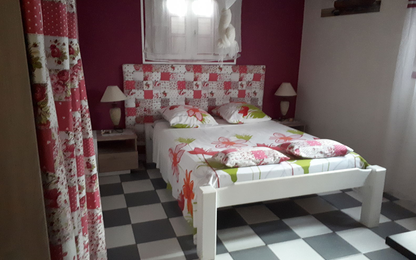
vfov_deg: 43.2
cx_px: 210
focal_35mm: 29
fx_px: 329
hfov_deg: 64.6
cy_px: 129
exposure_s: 1/17
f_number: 1.9
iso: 1000
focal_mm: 3.6
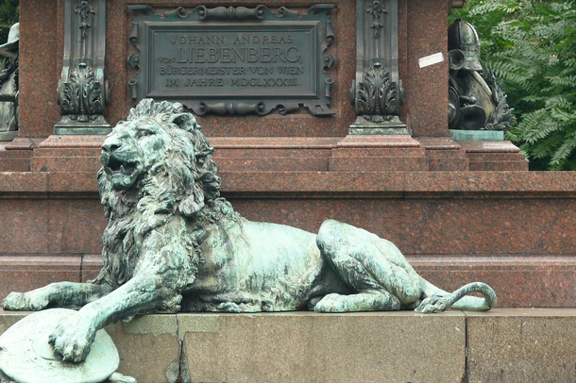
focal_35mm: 188
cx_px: 231
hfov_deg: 10.9
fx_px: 3006
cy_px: 132
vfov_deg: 7.3
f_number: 3.6
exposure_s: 1/40
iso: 100
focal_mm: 31.1
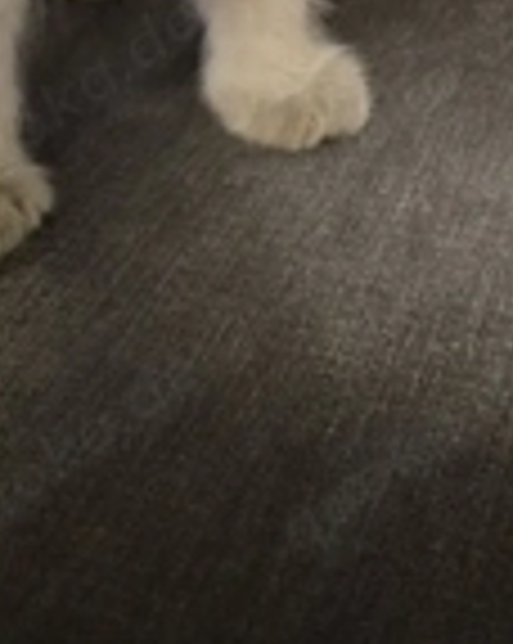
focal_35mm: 63
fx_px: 1198
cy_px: -203
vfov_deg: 25.6
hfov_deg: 23.2
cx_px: 508
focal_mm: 5.4
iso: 2000
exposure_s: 1/100
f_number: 1.8
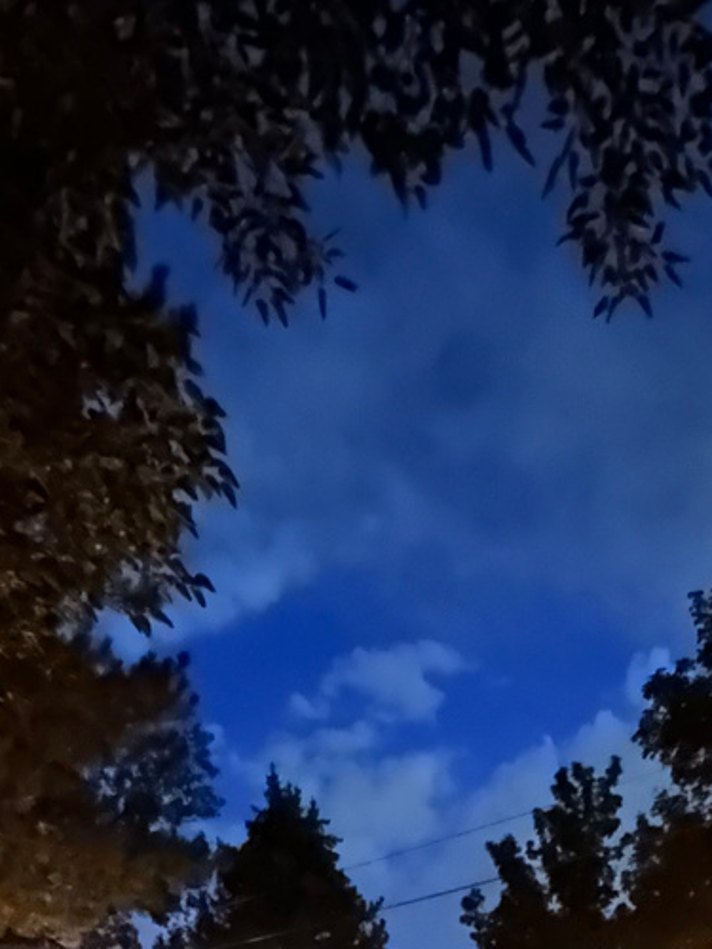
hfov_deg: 33.4
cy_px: 1304
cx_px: 444
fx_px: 1179
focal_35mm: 43
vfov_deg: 31.1
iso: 5000
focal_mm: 2.22
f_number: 2.2
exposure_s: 1/8
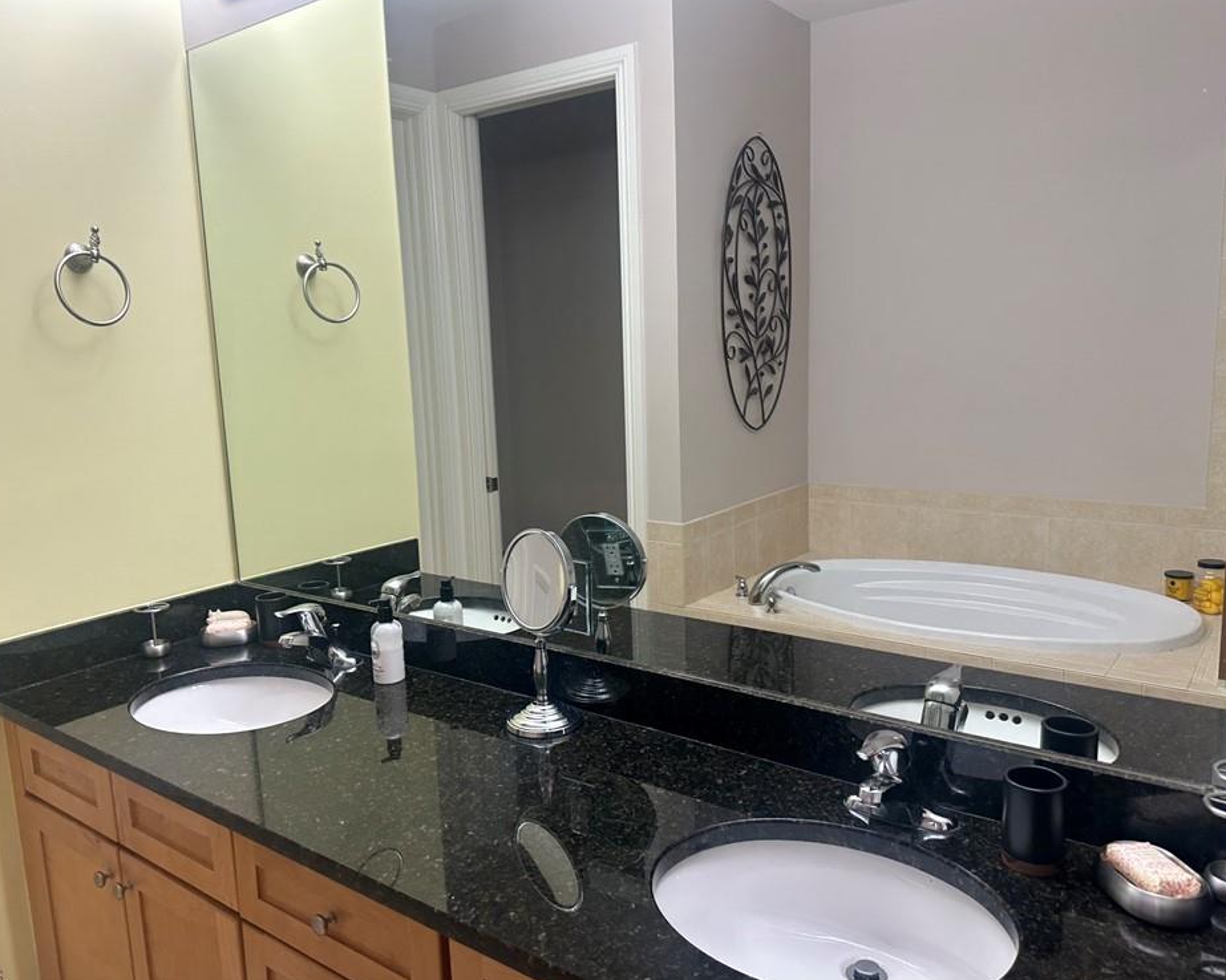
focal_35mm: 26
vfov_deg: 54.9
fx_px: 943
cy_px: 477
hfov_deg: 66.0
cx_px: 583
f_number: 1.78
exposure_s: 1/120
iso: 125
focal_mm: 6.86
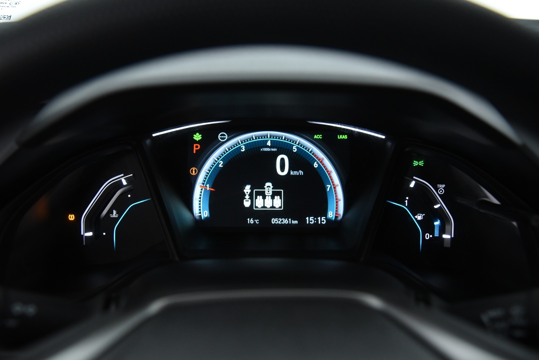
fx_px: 524
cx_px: 270
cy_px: 180
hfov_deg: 54.4
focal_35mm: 35
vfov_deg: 37.9
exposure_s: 1/40
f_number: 4
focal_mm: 35
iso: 4000
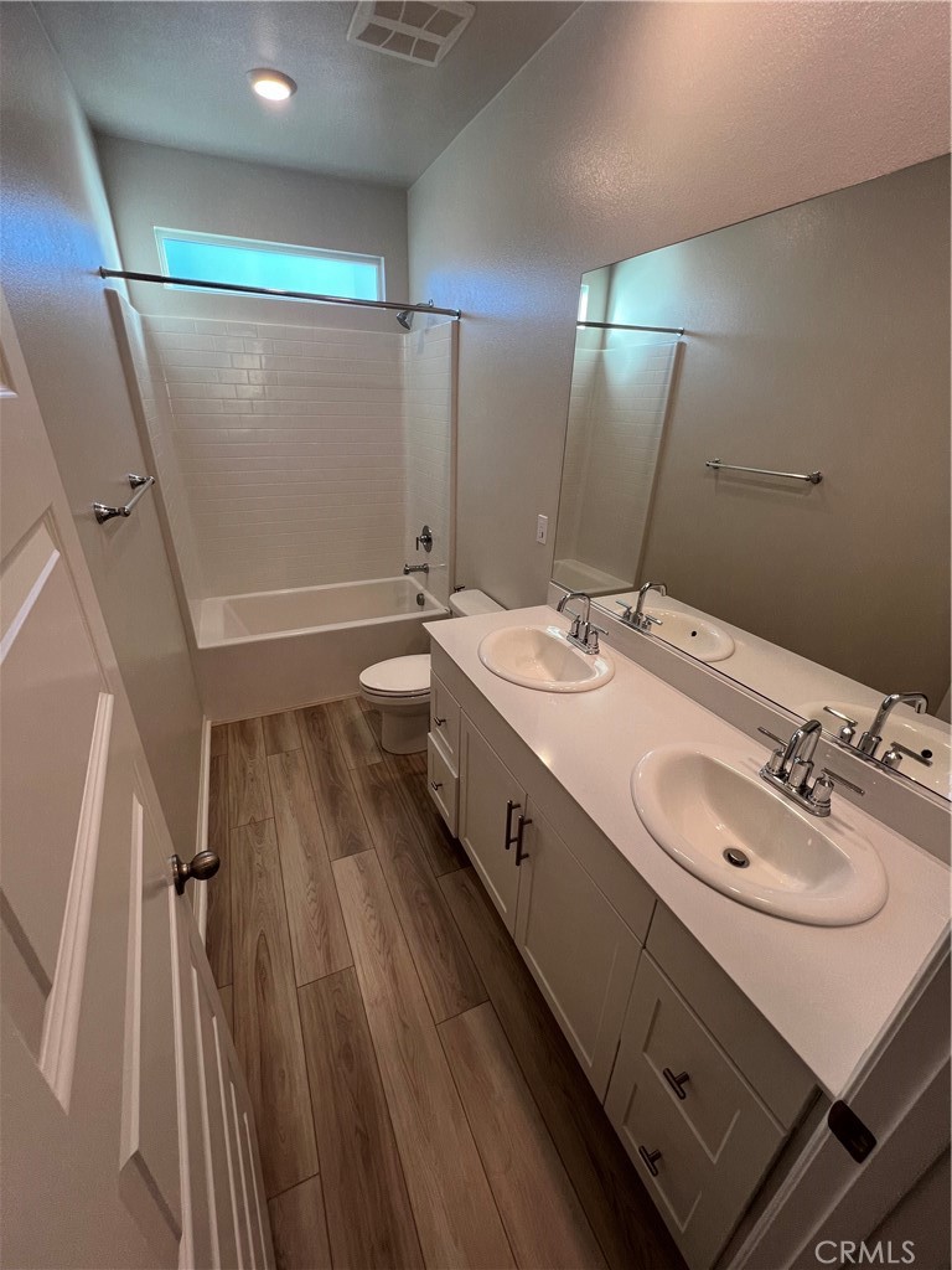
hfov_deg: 89.9
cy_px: 635
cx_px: 476
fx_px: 477
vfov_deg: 106.2
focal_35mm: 13
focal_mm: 1.57
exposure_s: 1/120
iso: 100
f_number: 1.8
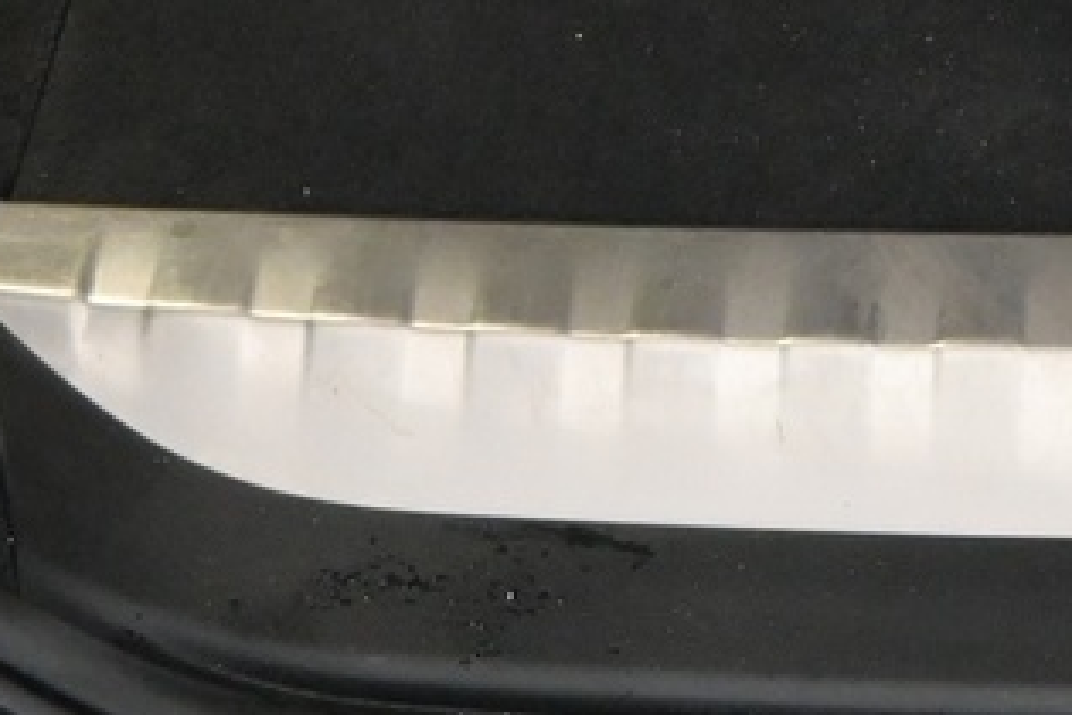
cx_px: 1623
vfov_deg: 9.1
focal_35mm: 143
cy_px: -640
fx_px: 4254
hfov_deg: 13.5
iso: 2500
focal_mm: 18.5
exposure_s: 1/80
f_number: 4.5
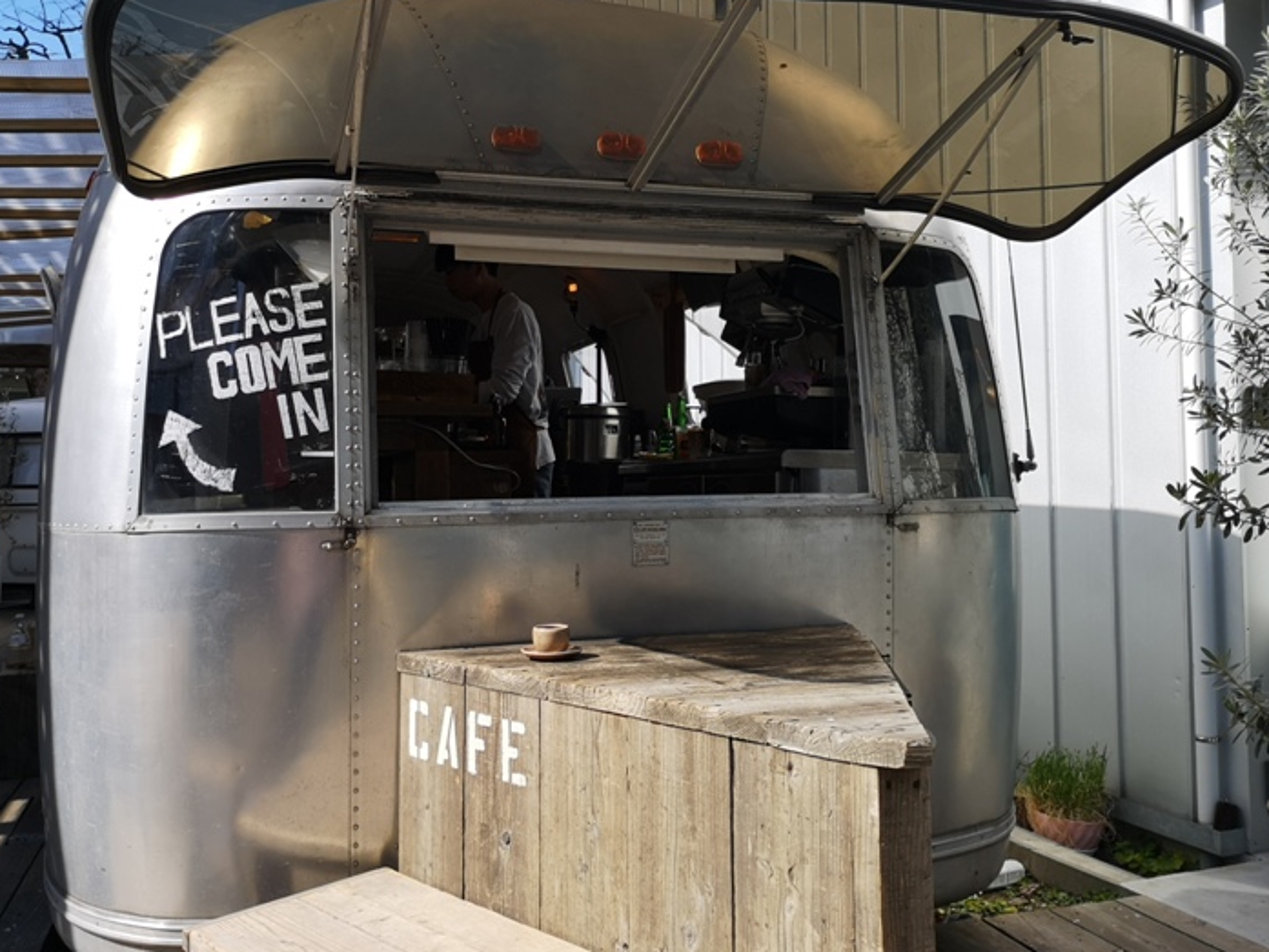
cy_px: 420
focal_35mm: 31
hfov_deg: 58.3
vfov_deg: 45.4
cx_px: 588
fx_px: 1137
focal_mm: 3.95
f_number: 1.8
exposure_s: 1/1783
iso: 50
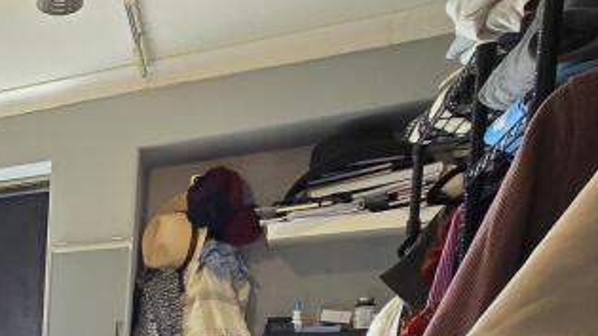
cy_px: 480
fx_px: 729
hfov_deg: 28.1
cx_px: -313
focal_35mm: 46
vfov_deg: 22.2
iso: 100
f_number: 2.2
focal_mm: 2.2
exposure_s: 1/50
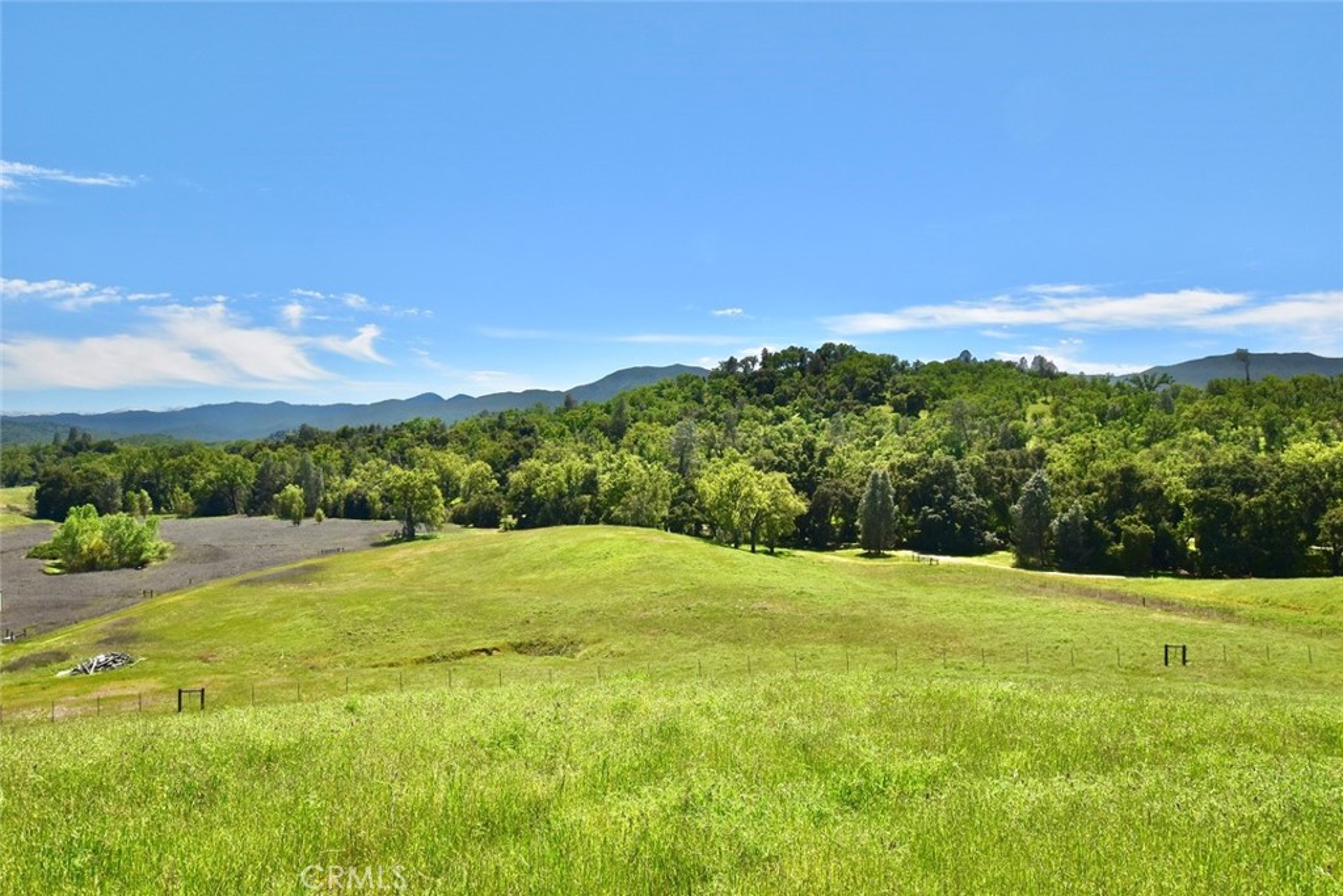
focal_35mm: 21
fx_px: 783
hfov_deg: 81.2
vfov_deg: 59.5
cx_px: 672
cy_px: 448
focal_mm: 14
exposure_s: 1/500
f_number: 11
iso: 320
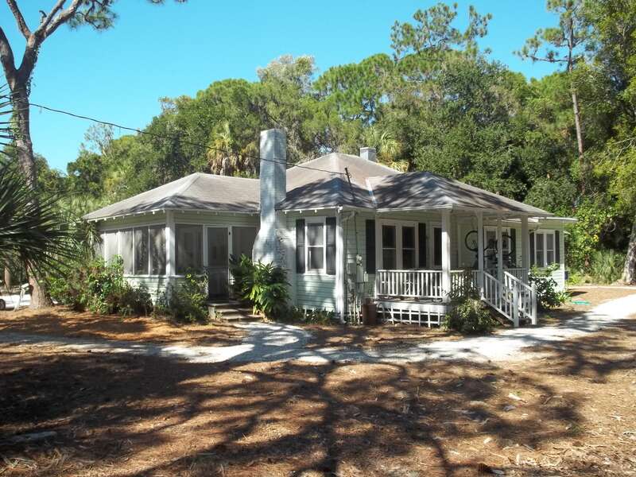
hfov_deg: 55.4
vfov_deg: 42.9
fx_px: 606
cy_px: 238
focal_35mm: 33
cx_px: 318
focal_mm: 5.9
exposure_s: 1/400
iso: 64
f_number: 3.3
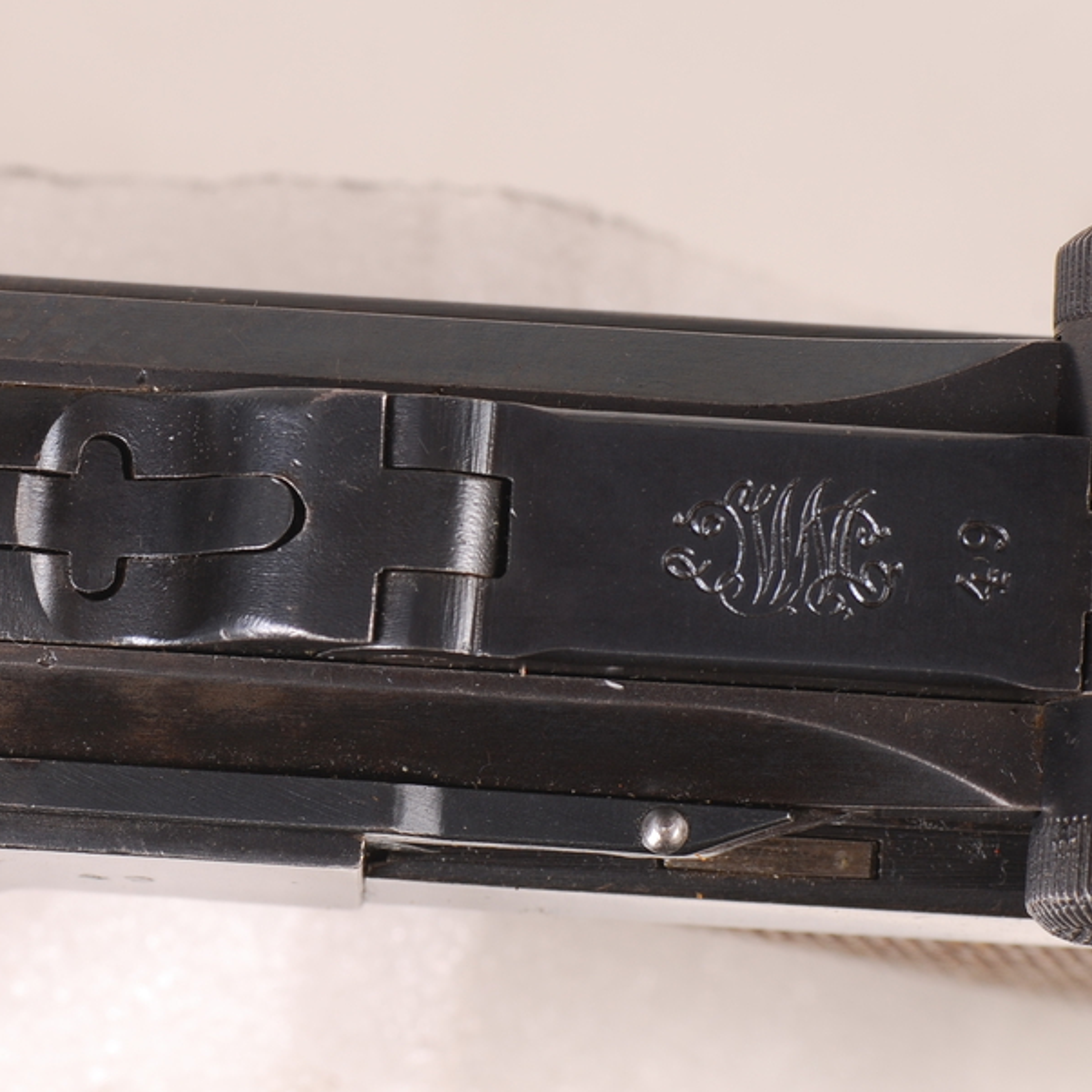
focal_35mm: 178
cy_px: 507
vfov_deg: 9.8
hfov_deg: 9.8
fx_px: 6353
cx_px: 198
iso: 100
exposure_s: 1/60
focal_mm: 70
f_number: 13
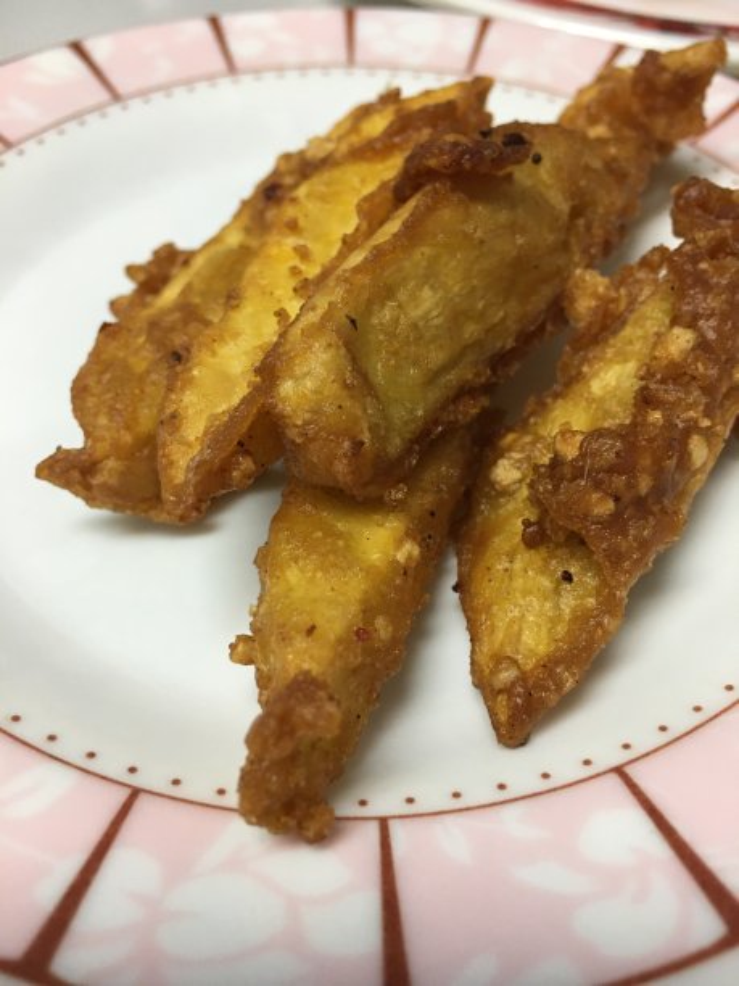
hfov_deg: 48.2
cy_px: 493
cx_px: 370
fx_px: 825
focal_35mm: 29
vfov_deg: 61.7
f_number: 2.2
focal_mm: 4.15
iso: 80
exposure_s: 1/17
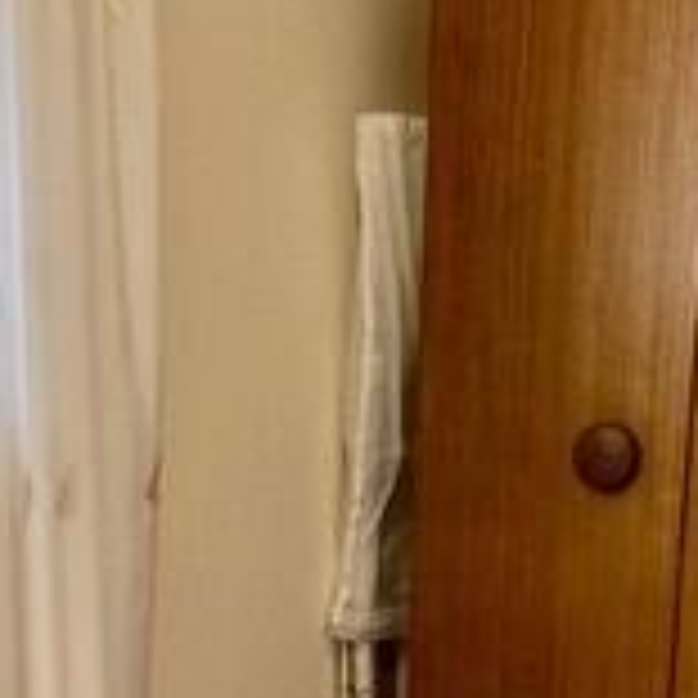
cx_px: -41
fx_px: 1871
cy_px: 680
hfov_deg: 20.3
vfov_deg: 20.5
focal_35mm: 82
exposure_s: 1/100
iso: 80
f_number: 2.2
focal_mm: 2.22
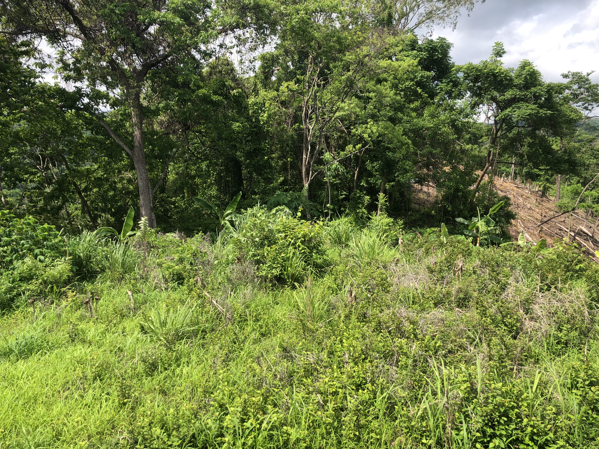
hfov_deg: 63.4
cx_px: 300
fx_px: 485
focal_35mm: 28
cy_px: 224
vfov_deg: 49.7
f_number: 1.8
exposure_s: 1/1091
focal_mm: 4
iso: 20
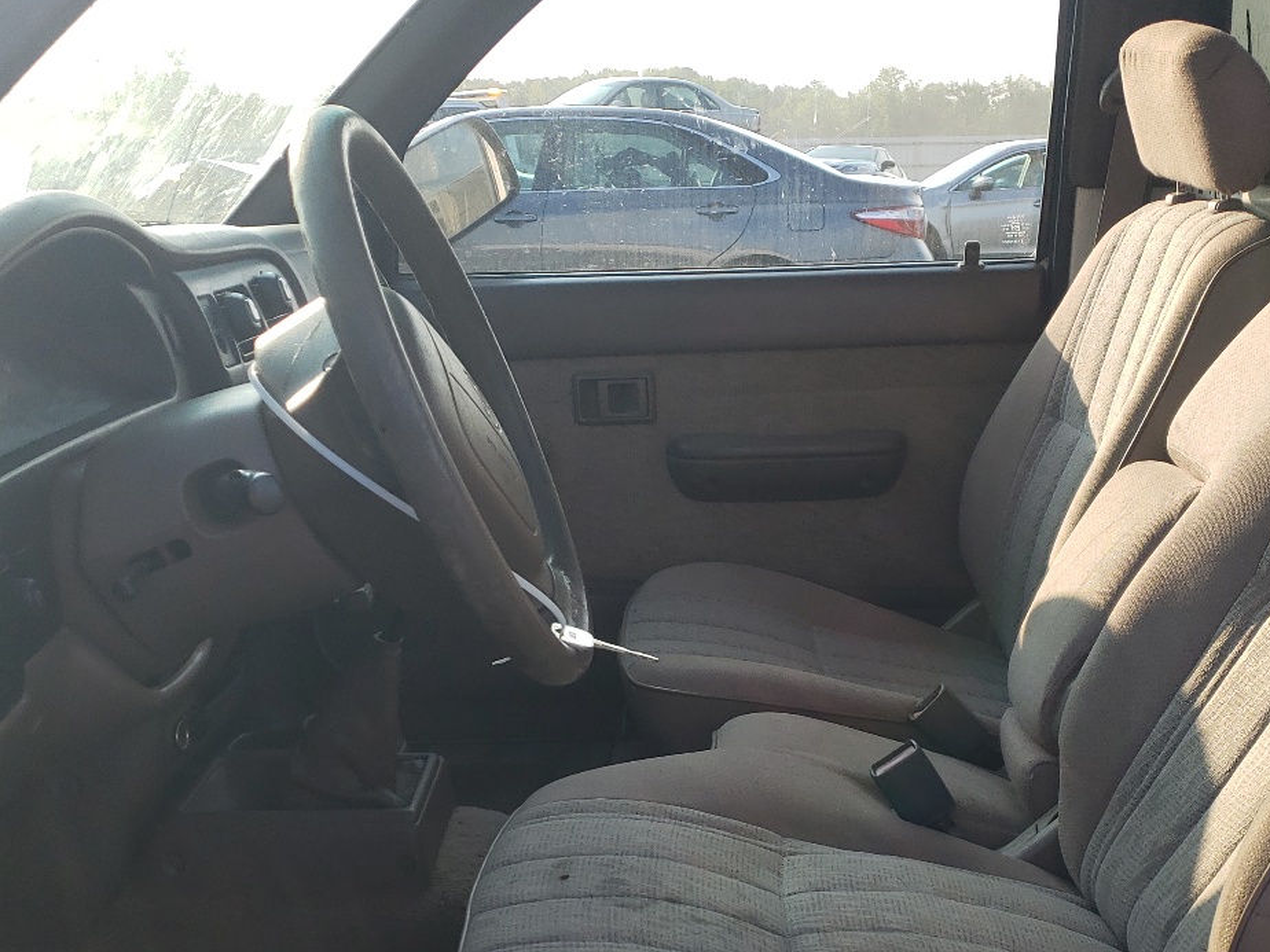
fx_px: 1651
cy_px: 745
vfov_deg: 31.5
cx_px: 770
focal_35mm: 45
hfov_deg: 41.9
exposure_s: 1/1000
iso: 50
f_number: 1.5
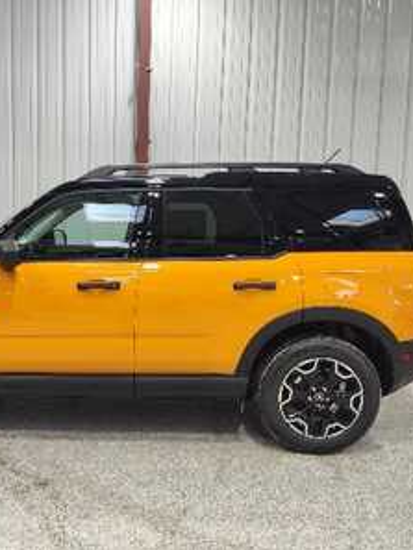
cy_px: 276
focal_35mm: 31
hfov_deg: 44.2
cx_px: 113
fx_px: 493
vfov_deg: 58.3
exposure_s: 1/120
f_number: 1.8
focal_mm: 5.56
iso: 128
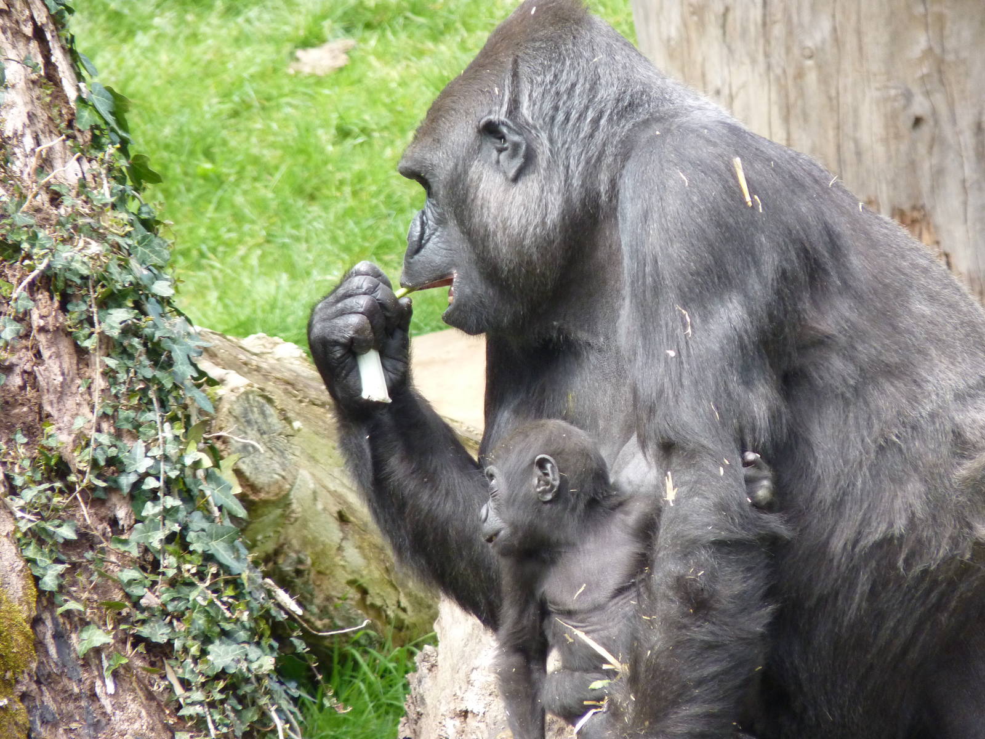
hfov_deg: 4.1
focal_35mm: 486
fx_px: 13829
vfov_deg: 3.1
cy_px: 370
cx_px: 492
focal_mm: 86.4
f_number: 4.4
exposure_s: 1/250
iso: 320
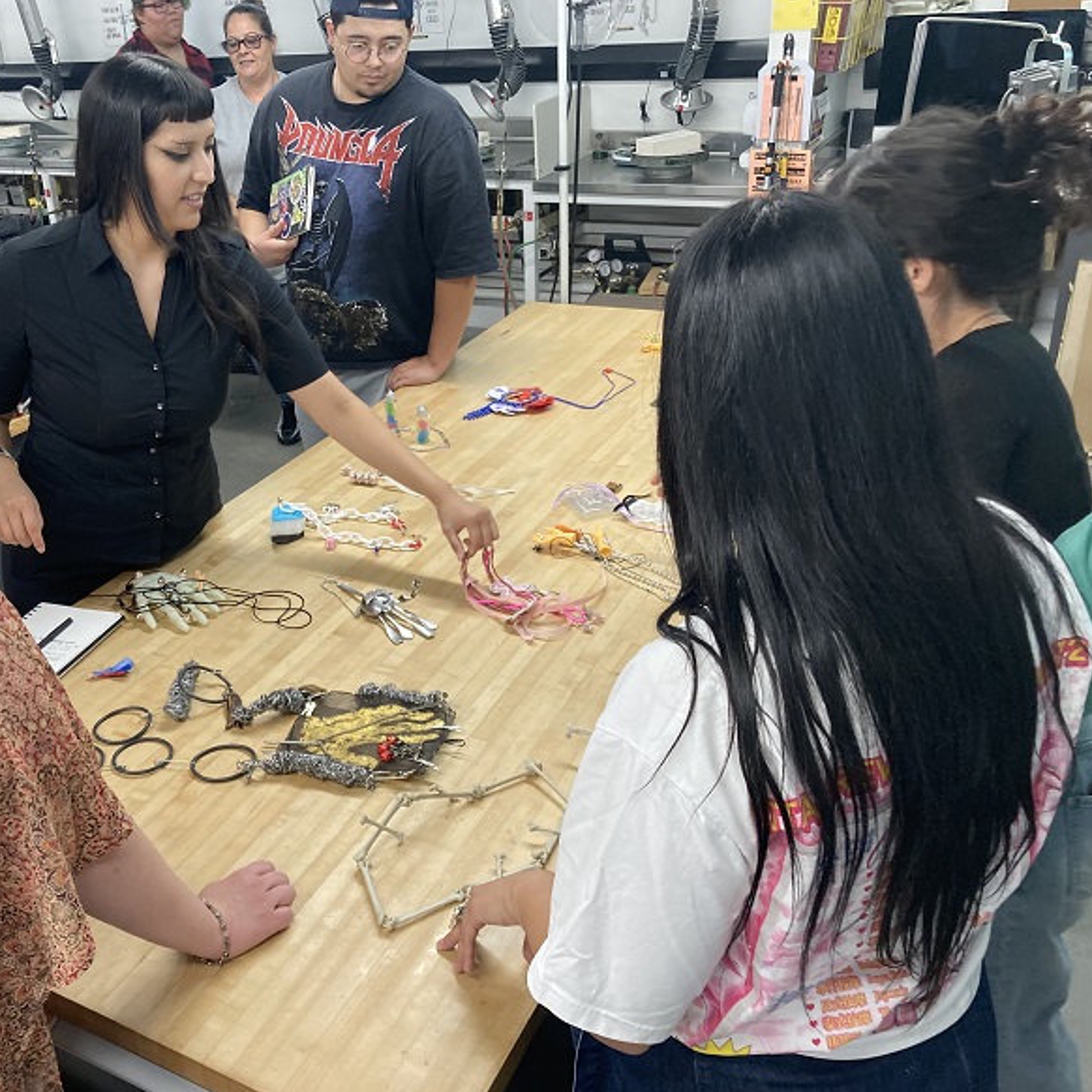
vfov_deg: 48.4
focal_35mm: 34
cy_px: 533
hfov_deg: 47.6
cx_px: 353
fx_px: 1213
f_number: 1.8
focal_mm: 3.99
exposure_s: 1/60
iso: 100
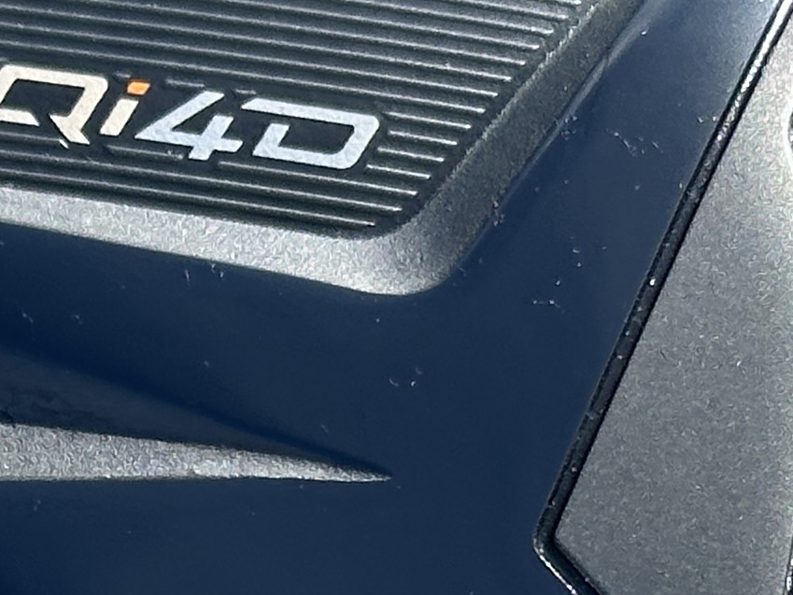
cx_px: 276
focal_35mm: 228
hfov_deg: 8.7
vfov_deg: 6.4
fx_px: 5224
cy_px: 934
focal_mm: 6.86
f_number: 1.78
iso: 64
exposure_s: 1/864
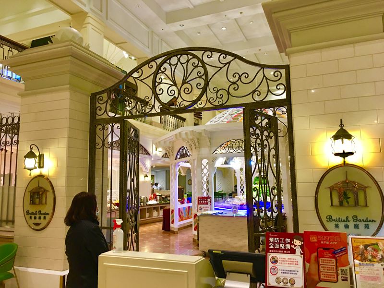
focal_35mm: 29
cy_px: 144
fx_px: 322
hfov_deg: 61.7
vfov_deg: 48.2
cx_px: 192
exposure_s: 1/15
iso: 100
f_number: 2.2
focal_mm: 4.15
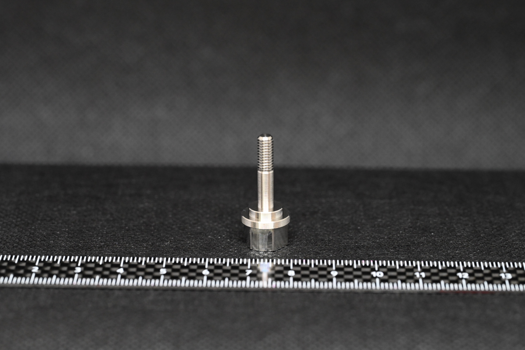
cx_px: 262
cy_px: 175
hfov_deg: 19.5
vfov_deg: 13.0
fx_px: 1531
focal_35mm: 105
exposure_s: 1/125
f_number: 8
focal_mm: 105
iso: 3200
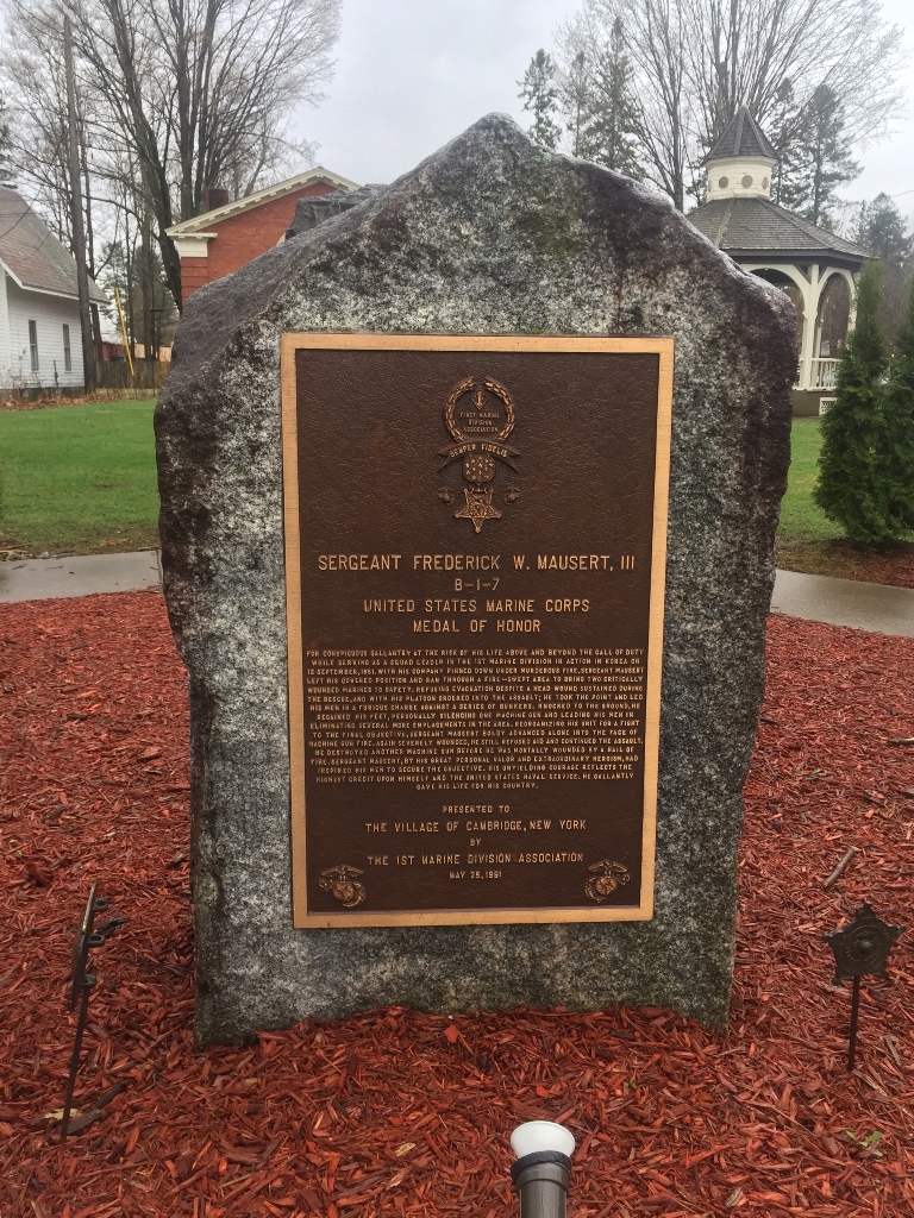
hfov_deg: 48.2
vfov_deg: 61.7
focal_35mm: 29
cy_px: 609
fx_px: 1021
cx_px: 457
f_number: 2.2
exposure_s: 1/120
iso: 40
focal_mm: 4.15
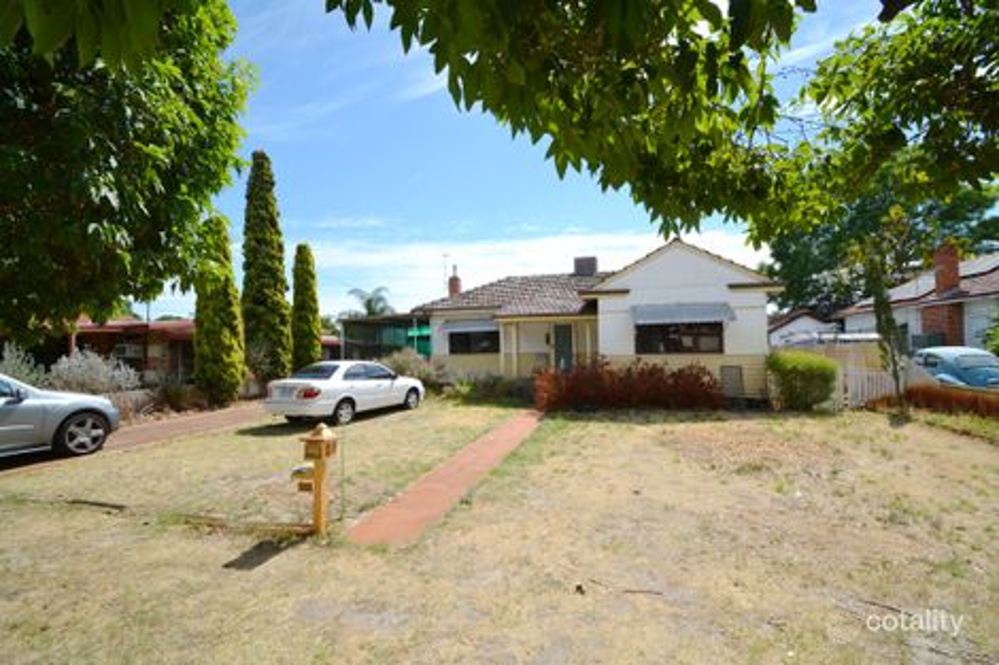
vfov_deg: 77.3
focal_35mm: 15
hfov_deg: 100.4
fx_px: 416
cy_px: 332
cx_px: 500
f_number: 8
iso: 100
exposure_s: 1/250
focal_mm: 10
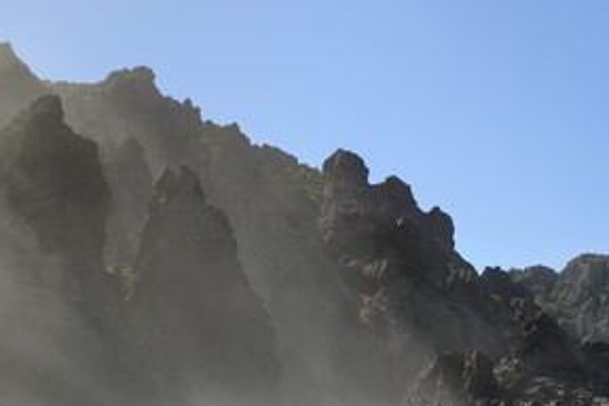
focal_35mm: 51
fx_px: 863
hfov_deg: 38.8
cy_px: 258
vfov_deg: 26.4
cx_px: 275
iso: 400
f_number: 13
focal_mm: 35
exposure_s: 1/640
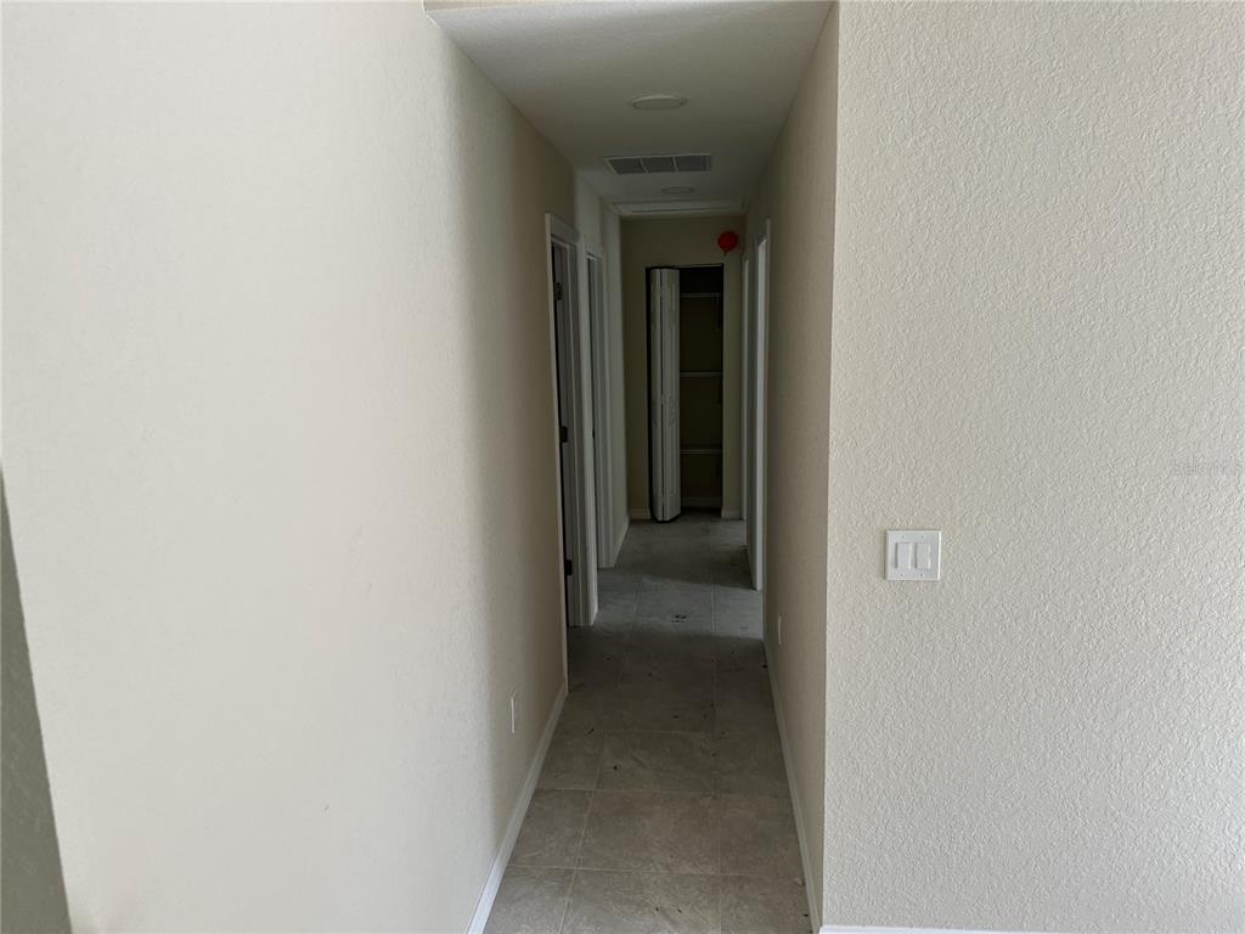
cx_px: 622
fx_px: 863
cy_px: 467
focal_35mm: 24
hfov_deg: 71.6
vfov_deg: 56.8
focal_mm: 6.86
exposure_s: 1/310
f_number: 1.78
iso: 80
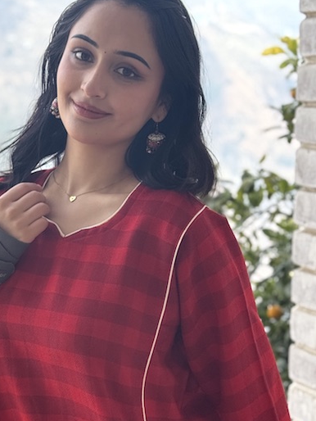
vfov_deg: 20.6
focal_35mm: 93
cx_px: 80
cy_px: 390
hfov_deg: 15.8
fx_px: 1131
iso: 64
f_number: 1.78
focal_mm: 6.76
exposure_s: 1/739
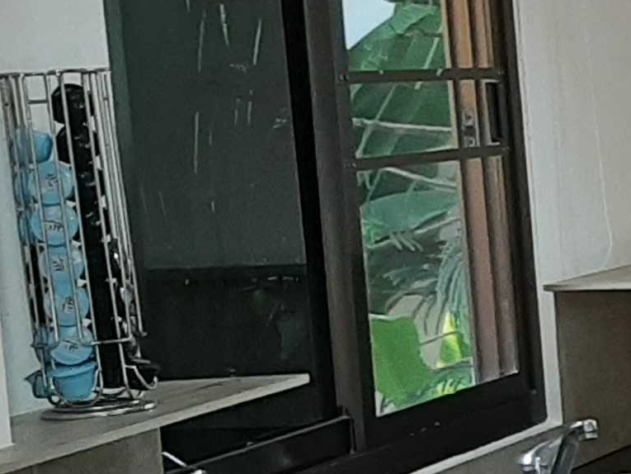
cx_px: 1359
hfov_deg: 12.3
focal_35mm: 137
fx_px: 2498
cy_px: 379
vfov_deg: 10.8
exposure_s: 1/60
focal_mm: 3.93
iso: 50
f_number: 1.7
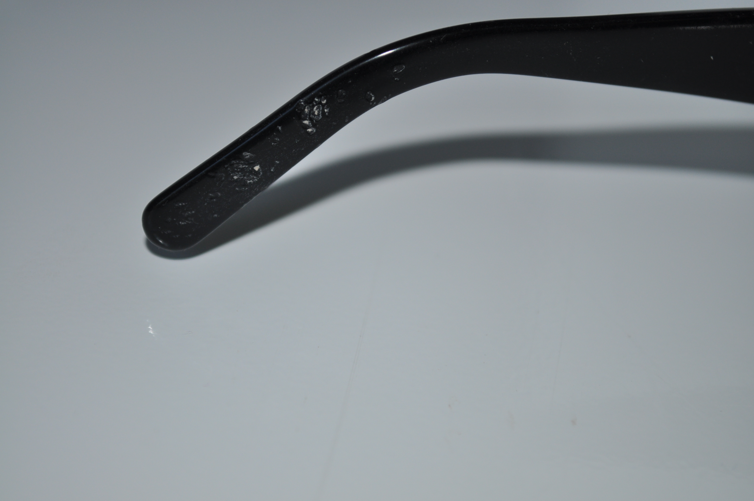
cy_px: 250
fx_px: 1726
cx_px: 377
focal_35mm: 82
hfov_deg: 24.6
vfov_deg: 16.5
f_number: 5.6
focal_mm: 55
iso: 200
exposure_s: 1/60
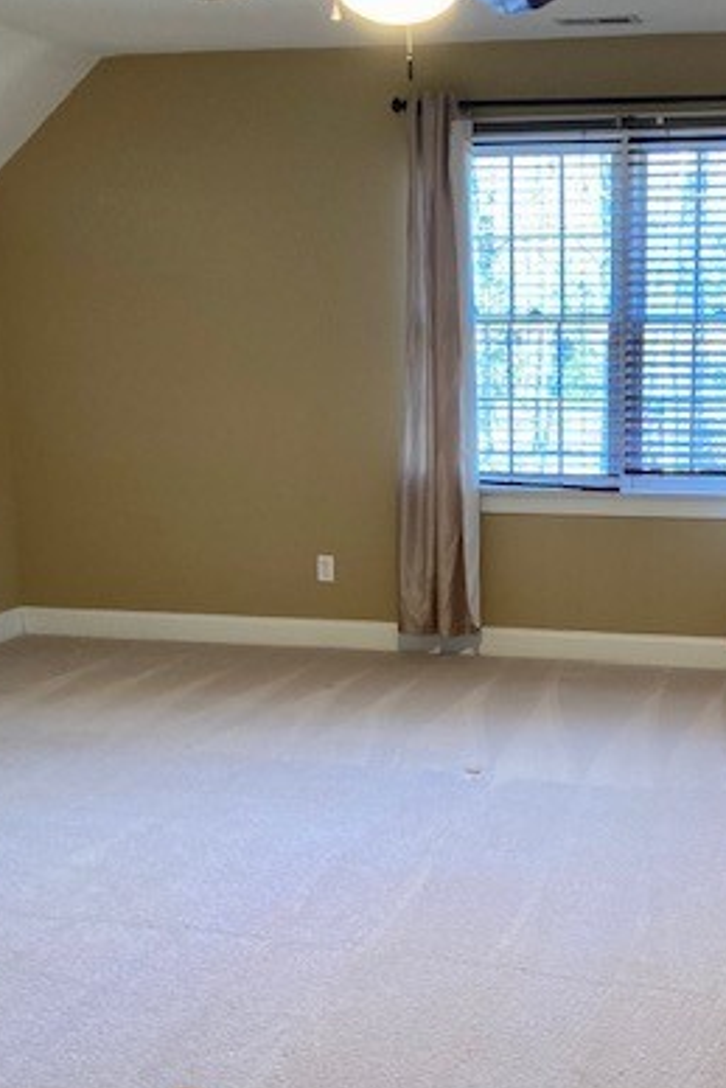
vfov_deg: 40.9
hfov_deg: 27.7
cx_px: 541
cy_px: 659
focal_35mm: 48
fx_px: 1451
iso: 250
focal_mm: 3.99
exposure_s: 1/60
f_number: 1.8
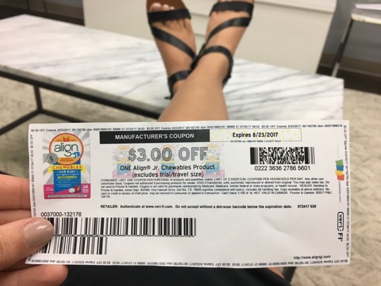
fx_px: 319
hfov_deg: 61.6
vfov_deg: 48.3
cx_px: 190
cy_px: 143
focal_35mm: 29
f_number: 2.2
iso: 64
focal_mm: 4.15
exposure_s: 1/30
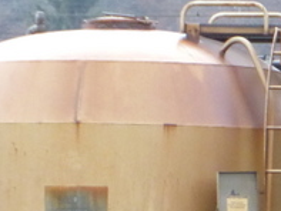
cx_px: 320
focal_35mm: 604
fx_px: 4906
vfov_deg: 2.5
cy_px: 254
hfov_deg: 3.3
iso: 400
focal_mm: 19.4
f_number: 5.3
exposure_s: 1/50
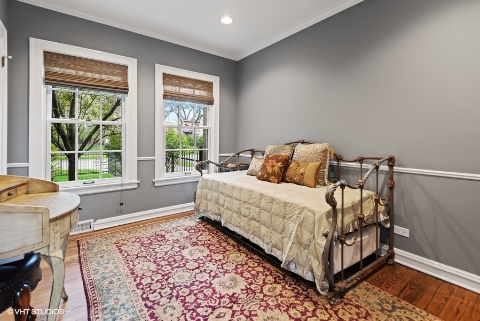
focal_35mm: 16
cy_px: 160
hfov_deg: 96.7
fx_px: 213
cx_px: 240
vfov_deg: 73.8
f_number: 8
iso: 200
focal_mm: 16
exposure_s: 1/5
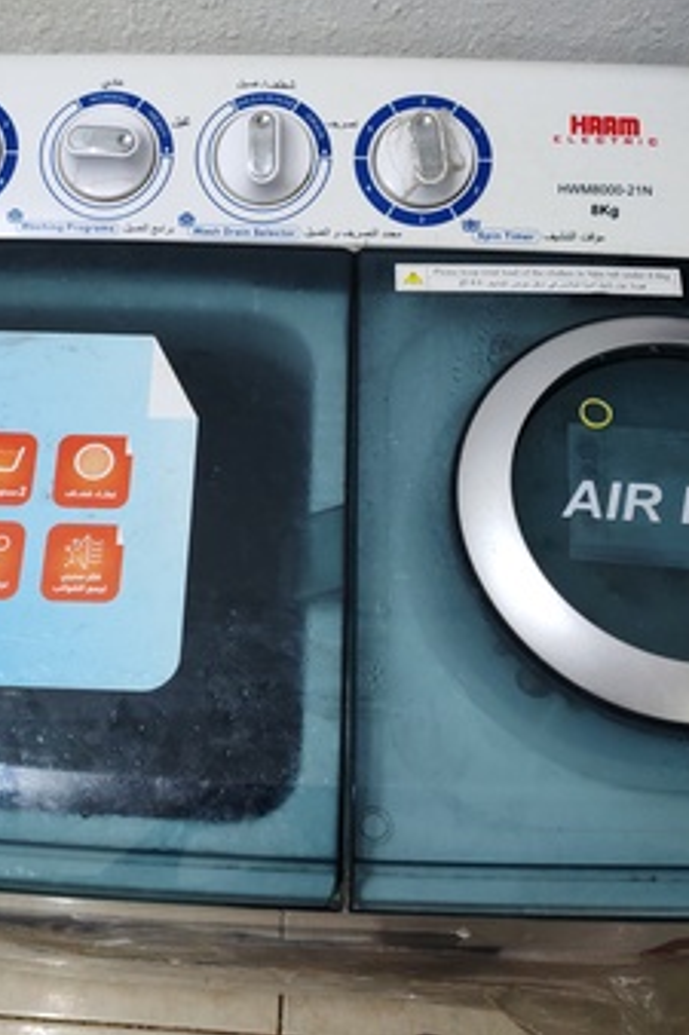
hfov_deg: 34.7
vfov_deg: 50.7
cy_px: 513
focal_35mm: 38
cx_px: 240
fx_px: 1092
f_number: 1.95
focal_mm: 5.52
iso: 500
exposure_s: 1/25
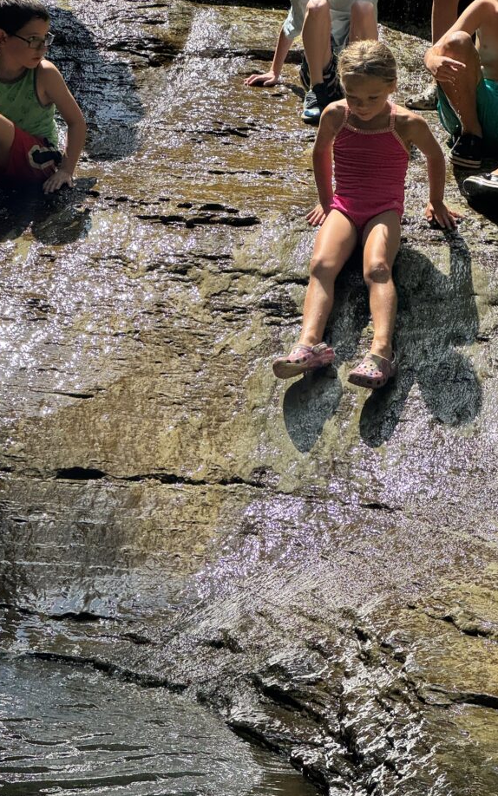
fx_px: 1975
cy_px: 382
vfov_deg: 22.8
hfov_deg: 14.4
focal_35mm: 91
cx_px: 279
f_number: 2.8
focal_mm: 9
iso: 25
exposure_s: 1/598
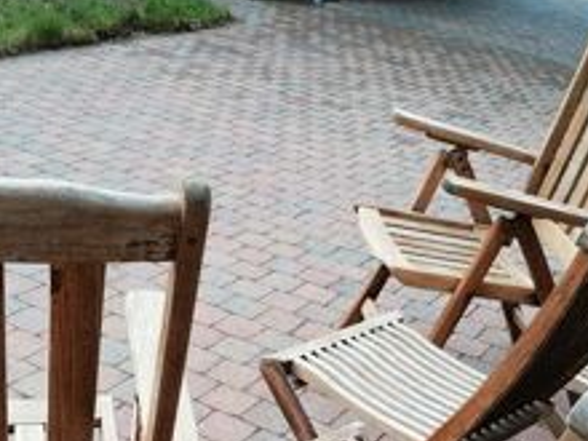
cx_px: 275
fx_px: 1002
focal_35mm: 59
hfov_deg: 32.7
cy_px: 468
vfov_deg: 23.5
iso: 50
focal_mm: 4.75
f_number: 1.8
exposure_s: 1/312
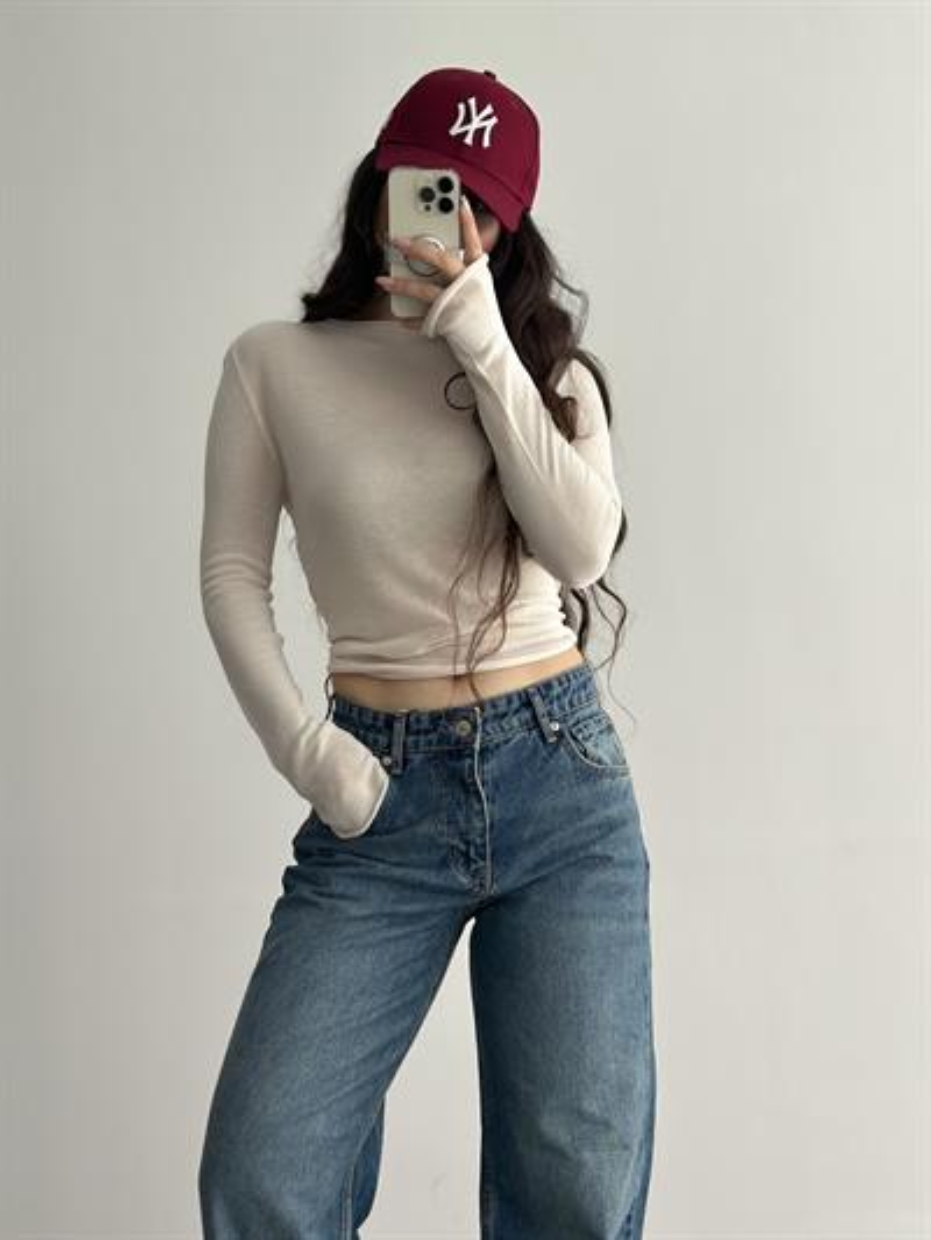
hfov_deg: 30.3
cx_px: 466
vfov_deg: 39.6
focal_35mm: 48
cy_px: 620
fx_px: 1721
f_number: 1.8
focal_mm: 6.86
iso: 80
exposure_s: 1/900
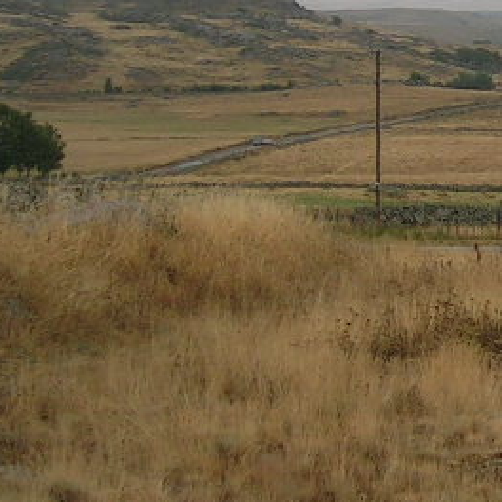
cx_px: 899
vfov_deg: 14.4
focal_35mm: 120
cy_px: 89
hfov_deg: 13.1
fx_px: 1969
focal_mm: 5.4
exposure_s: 1/423
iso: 50
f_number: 2.8
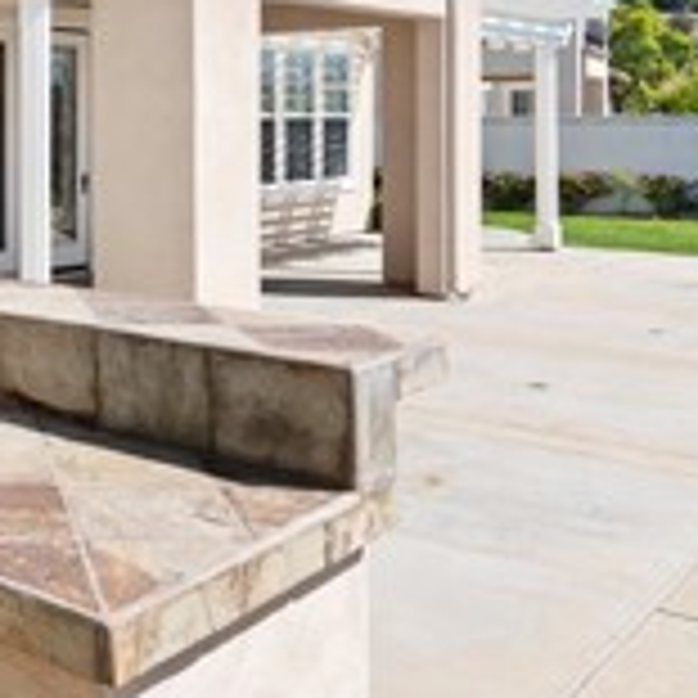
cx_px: -108
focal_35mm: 49
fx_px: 1118
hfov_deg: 30.3
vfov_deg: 33.5
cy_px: 119
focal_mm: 14
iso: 160
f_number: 7.1
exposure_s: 1/400
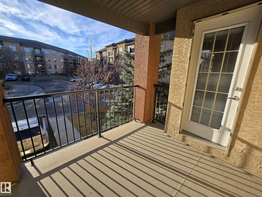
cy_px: 98
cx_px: 131
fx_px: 98
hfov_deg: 106.2
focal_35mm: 13
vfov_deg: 89.9
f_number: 2.2
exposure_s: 1/1667
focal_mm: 2.2
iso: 50
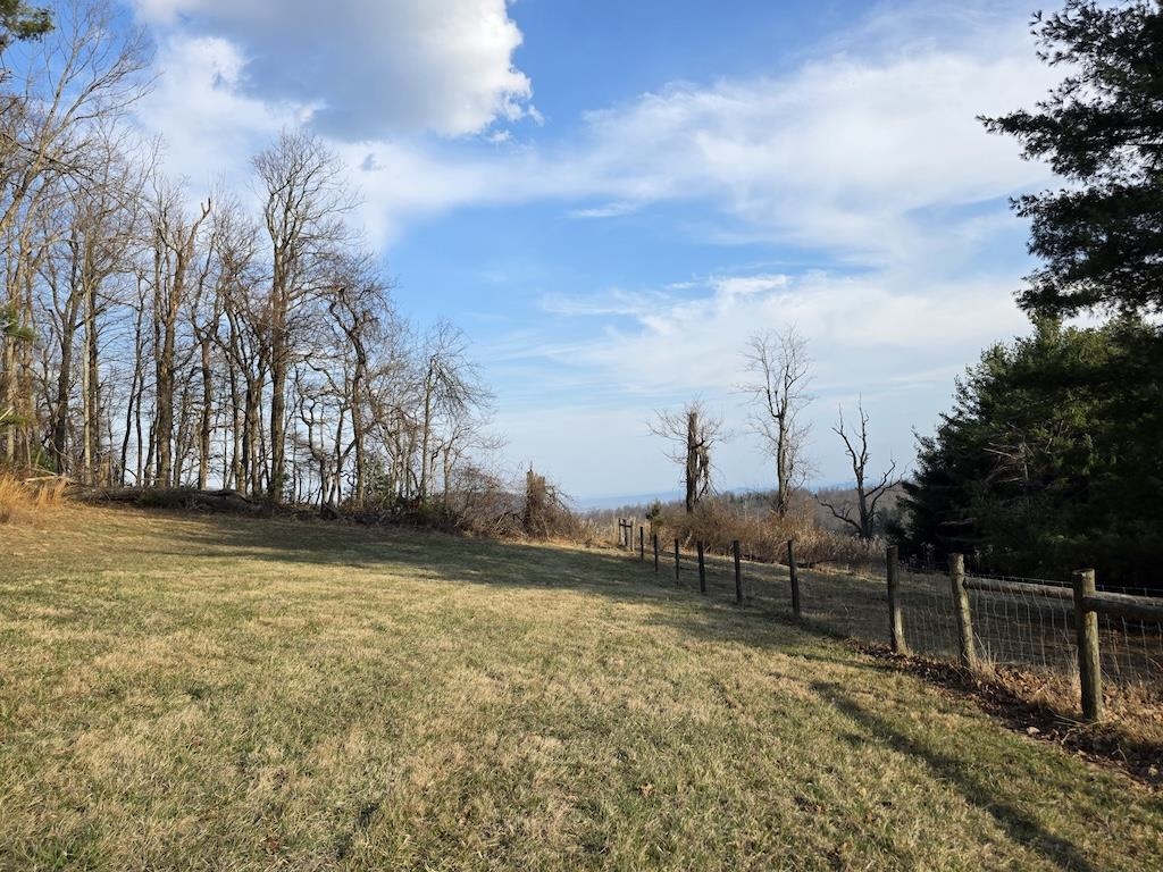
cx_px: 582
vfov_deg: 58.9
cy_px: 436
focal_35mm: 23
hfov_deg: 73.9
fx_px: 773
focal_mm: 6.3
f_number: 1.7
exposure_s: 1/3502
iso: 80
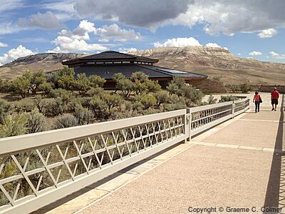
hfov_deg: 52.6
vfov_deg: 40.7
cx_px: 142
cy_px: 107
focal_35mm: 35
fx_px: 288
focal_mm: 4.28
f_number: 2.4
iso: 50
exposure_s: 1/2045
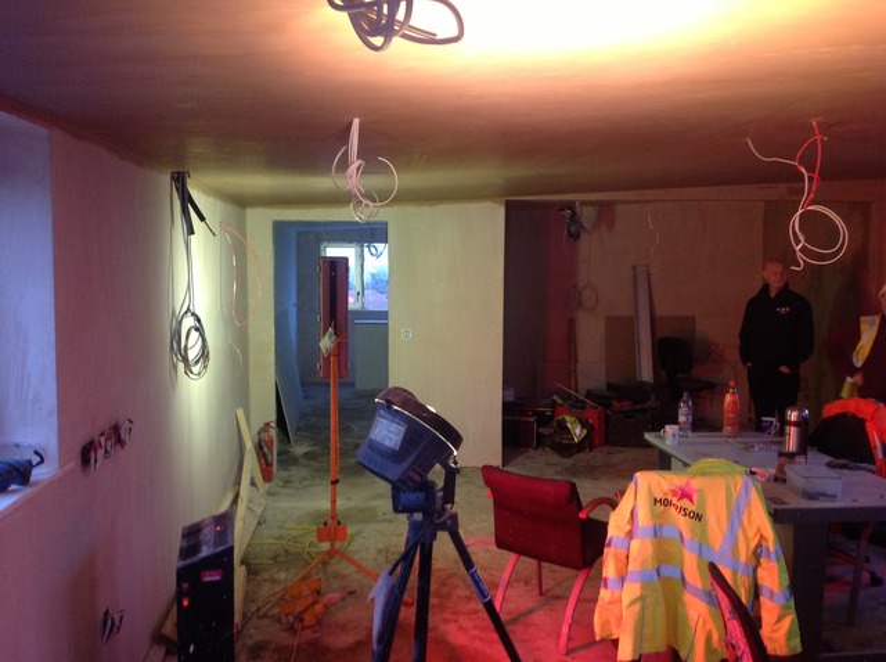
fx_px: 894
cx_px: 443
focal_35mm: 35
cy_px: 331
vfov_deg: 40.6
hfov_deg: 52.7
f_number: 2.4
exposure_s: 1/15
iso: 160
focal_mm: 4.28
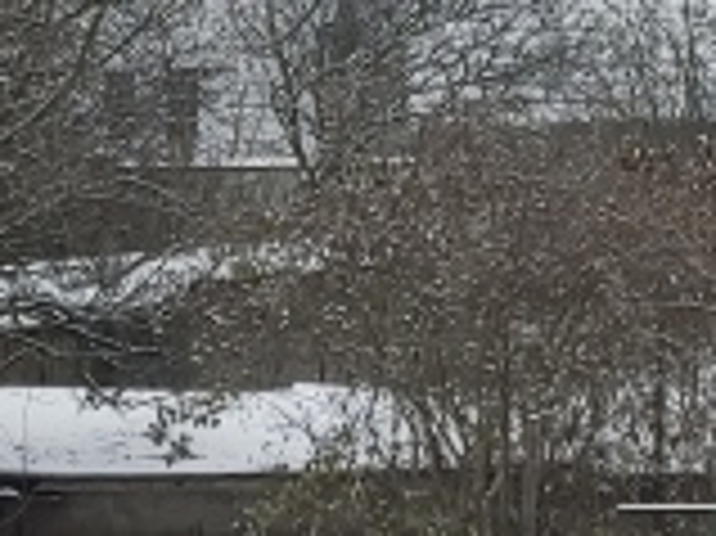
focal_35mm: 161
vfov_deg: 9.1
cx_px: 302
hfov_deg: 12.3
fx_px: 3328
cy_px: -72
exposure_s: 1/100
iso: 59
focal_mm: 4.71
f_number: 1.79
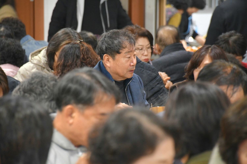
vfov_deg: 4.6
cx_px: 124
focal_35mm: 300
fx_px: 2058
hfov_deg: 6.9
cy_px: 82
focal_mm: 200
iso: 3200
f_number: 6.3
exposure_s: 1/60.2
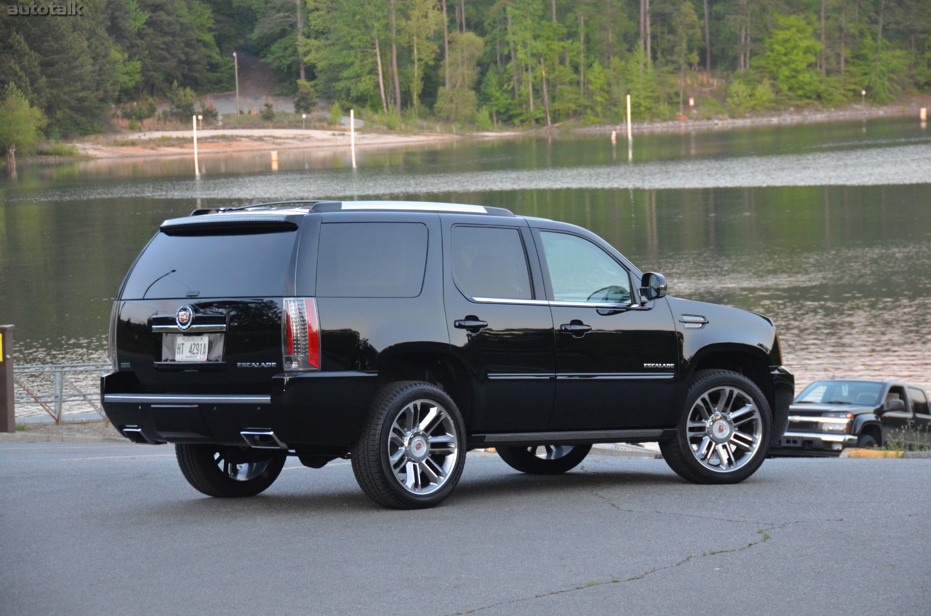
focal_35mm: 112
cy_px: 308
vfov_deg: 12.1
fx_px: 2903
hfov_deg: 18.2
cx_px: 466
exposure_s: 1/50
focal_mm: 75
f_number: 5
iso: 1600
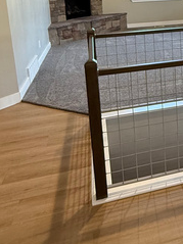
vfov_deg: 39.4
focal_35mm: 45
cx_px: 195
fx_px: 317
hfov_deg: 29.4
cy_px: 30
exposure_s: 1/120
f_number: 2.2
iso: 250
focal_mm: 2.22
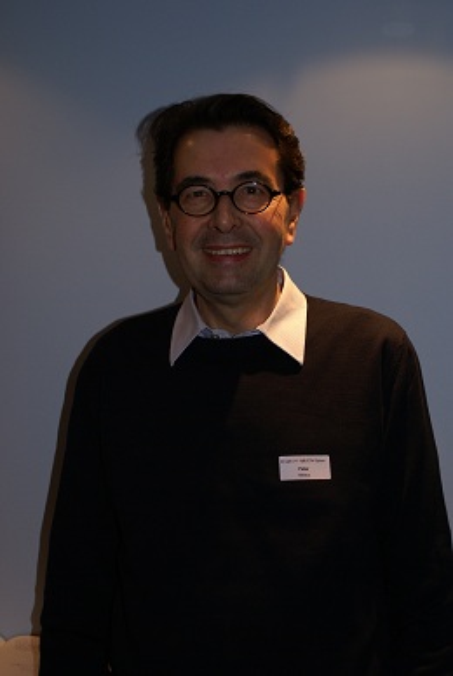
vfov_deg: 37.8
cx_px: 226
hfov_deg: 25.8
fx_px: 987
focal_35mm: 52
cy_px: 338
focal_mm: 35
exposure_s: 1/60
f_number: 5.6
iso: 400
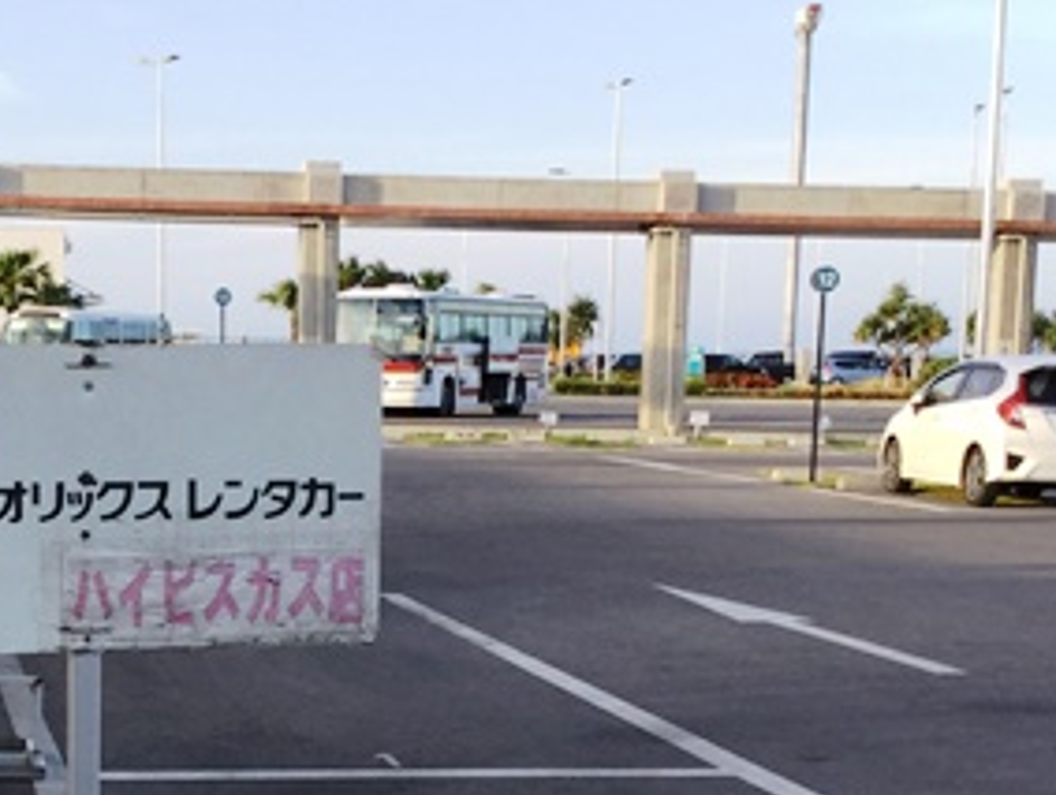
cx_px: 63
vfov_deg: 20.5
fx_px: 2138
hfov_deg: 26.6
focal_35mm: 70
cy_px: 750
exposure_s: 1/208
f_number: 2.4
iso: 25
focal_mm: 3.3
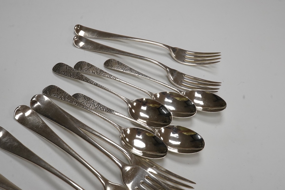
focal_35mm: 45
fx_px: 356
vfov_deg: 29.9
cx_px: 142
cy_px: 95
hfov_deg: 43.6
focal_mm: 30
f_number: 22
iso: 2500
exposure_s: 1/160
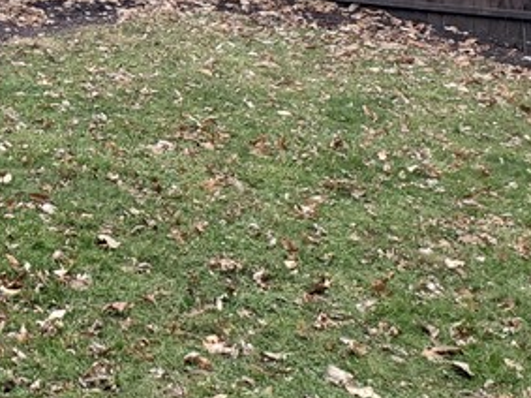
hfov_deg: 20.2
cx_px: 4
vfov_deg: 15.4
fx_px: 1441
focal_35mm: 94
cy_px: -17
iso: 50
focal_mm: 4.3
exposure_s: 1/118
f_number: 2.4
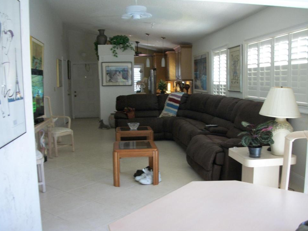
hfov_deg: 54.0
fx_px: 303
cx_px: 157
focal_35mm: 34
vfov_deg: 41.8
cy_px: 116
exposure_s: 1/13
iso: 160
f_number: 2.9
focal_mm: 5.7
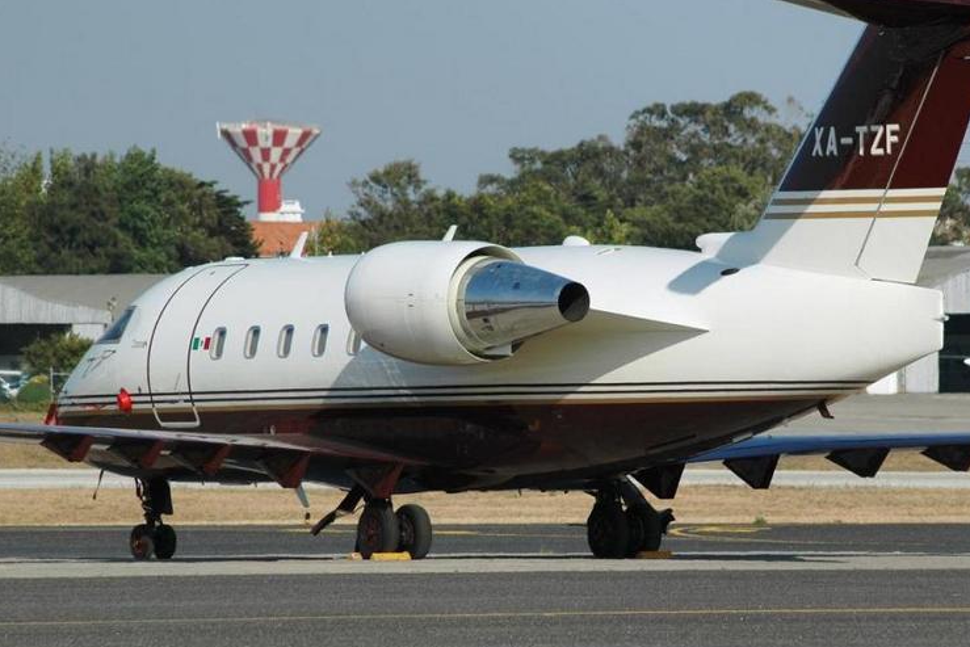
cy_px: 324
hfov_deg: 5.6
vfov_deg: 3.8
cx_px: 564
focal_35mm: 365
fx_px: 9836
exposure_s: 1/1000
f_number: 8
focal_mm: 200
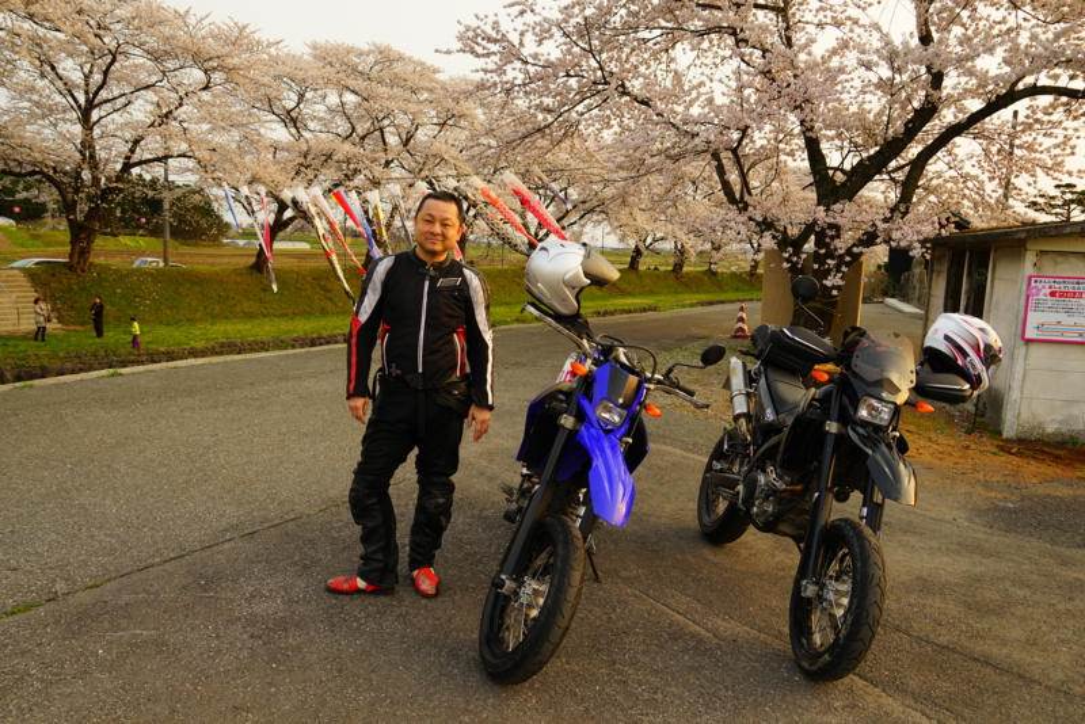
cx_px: 542
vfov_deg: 48.0
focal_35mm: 27
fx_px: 814
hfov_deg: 67.4
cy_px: 362
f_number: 5.6
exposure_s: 1/60
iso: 125
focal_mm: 27
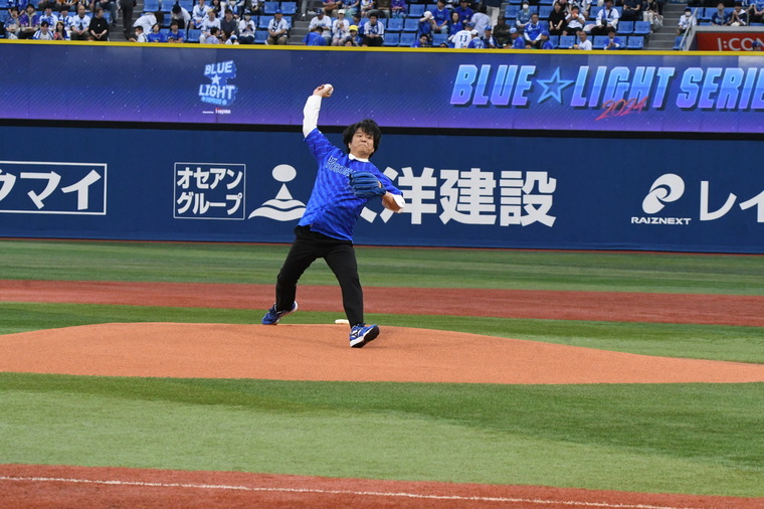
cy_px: 254
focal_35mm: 240
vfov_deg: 5.7
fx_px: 5091
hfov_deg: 8.6
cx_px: 382
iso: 5000
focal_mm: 160
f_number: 11
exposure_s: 1/500
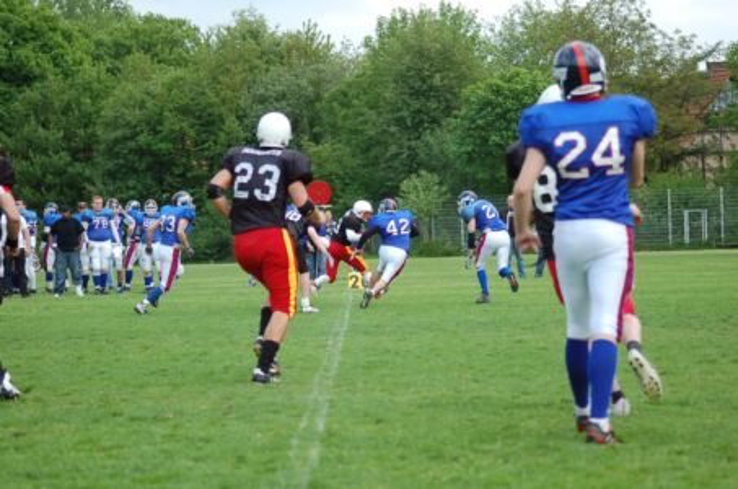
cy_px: 244
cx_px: 369
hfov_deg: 15.9
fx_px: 2639
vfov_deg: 10.6
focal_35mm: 129
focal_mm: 86
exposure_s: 1/1000
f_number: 4
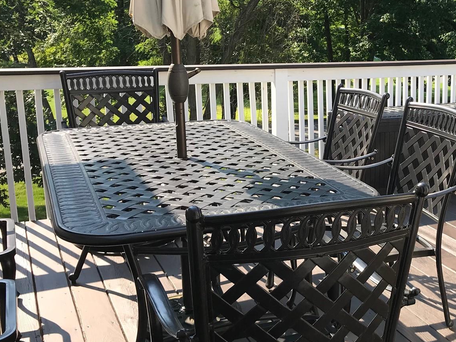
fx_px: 659
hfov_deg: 36.6
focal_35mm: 50
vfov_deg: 29.1
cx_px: 377
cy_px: 173
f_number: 1.8
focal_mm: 3.99
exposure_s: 1/748
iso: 20
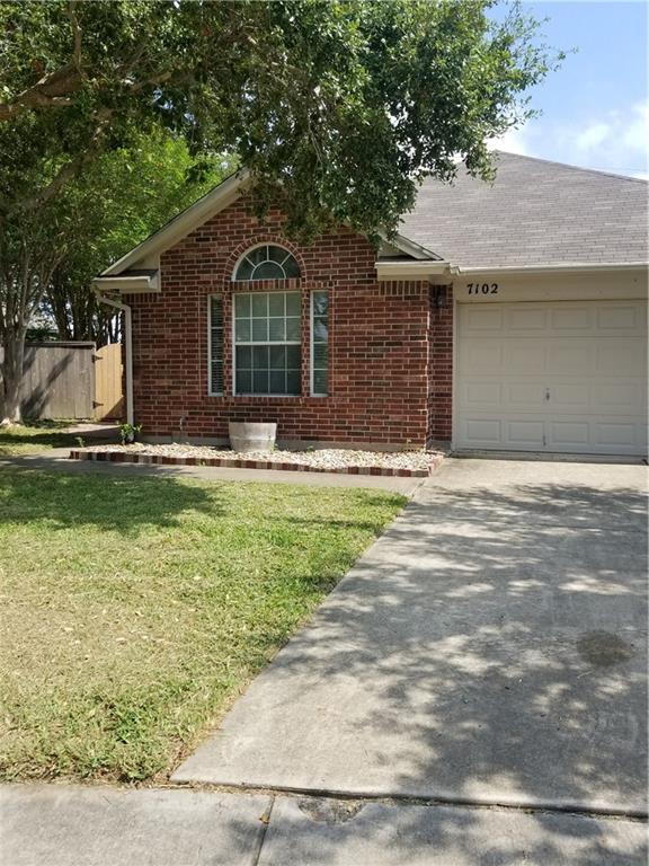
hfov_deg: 53.1
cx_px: 324
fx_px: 650
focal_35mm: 26
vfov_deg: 67.3
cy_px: 433
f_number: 1.7
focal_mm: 4.25
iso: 50
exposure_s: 1/1508
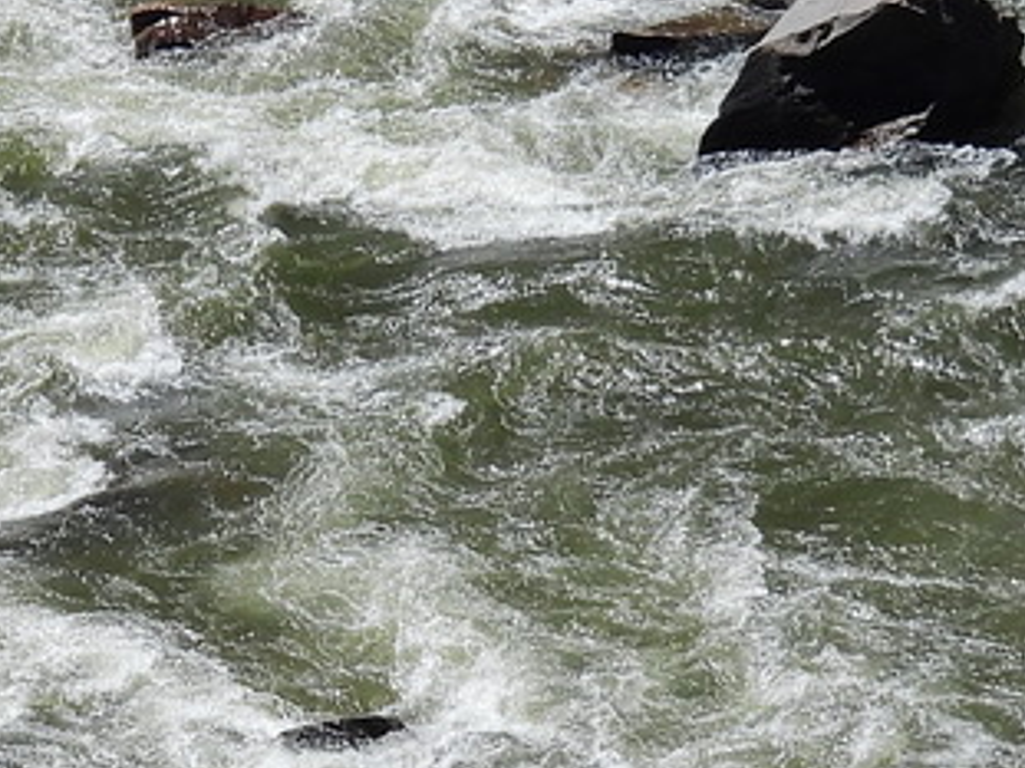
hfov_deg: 0.8
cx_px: -343
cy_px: -639
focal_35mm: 2472
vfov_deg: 0.6
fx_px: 73169
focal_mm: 107
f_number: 5
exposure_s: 1/800
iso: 100
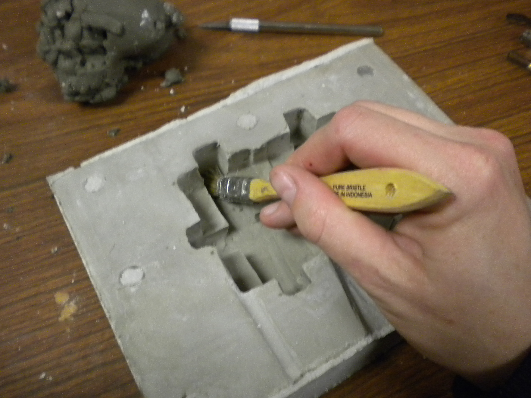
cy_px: 197
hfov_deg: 51.4
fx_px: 552
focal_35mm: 36
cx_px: 264
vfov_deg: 39.7
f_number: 3.1
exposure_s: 1/23.8
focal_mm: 6.3
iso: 400
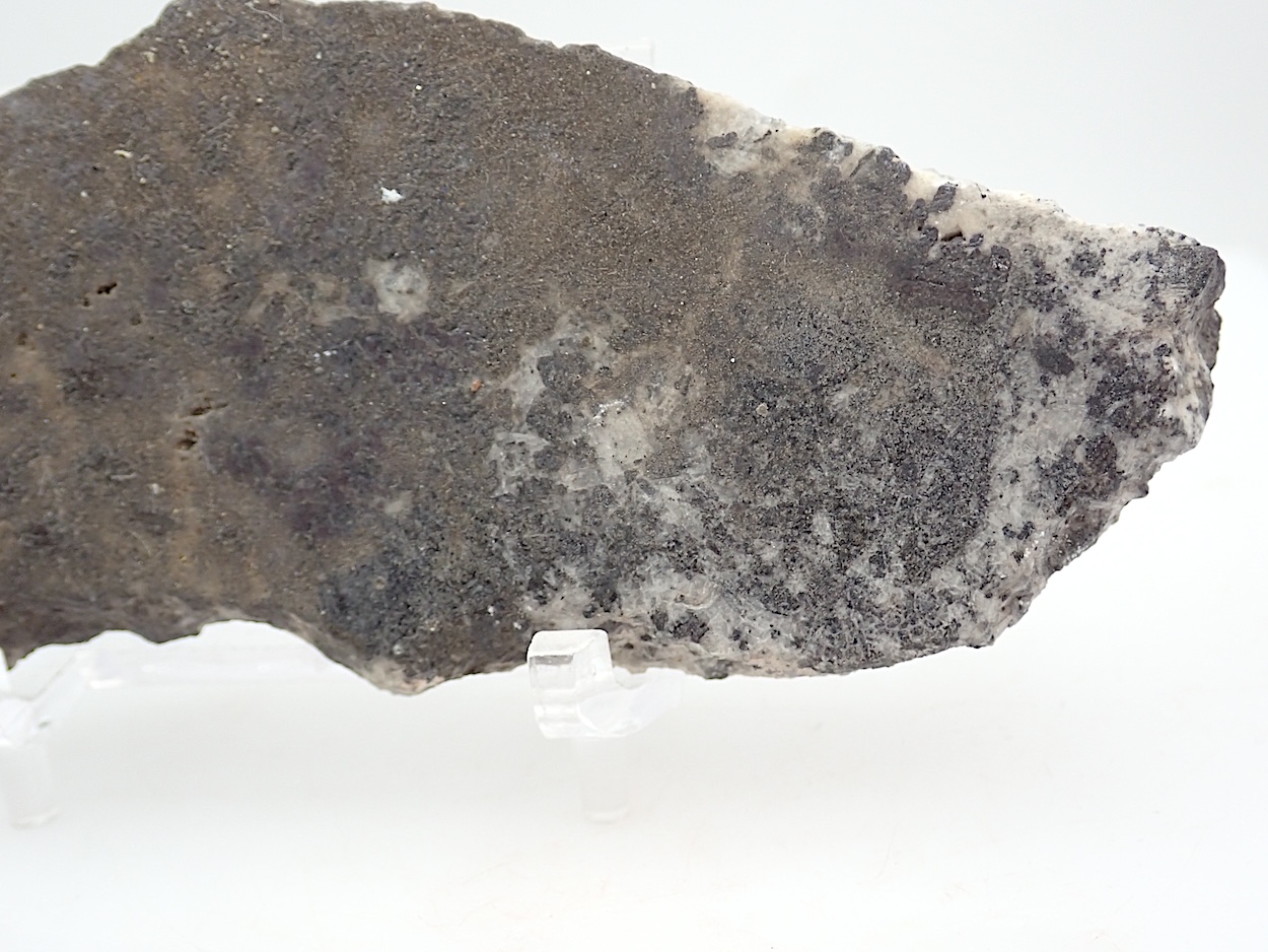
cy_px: 476
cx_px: 634
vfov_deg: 30.9
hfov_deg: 40.4
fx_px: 1722
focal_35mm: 47
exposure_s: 1/100
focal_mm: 8.4
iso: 200
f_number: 3.1
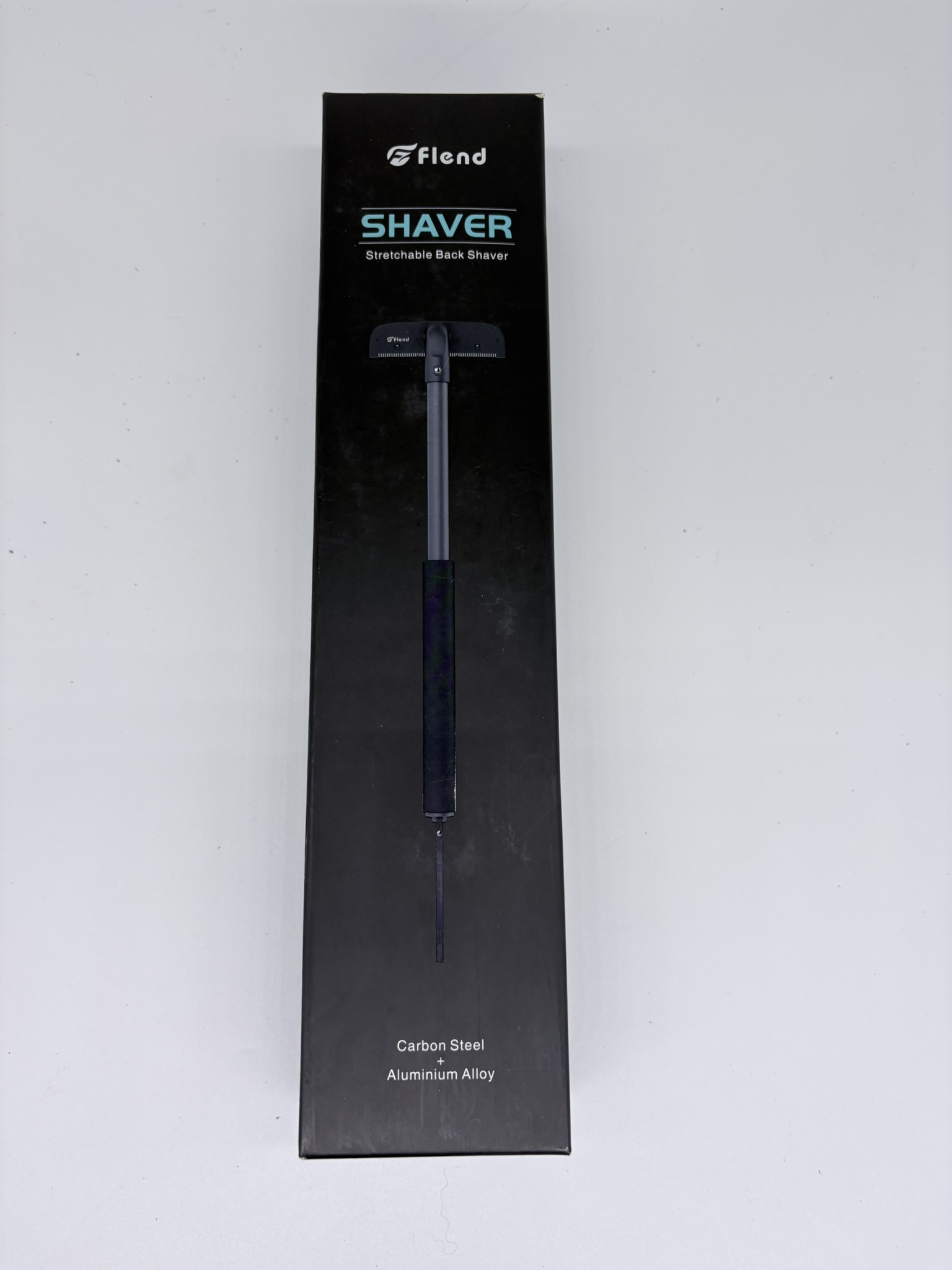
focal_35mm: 26
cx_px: 476
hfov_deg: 53.1
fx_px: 953
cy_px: 635
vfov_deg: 67.3
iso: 50
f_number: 1.6
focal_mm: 5.96
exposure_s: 1/959
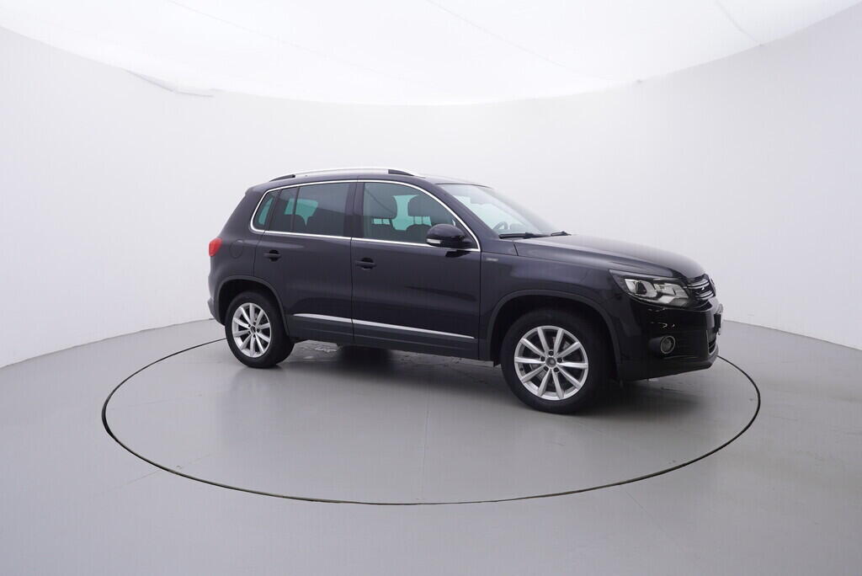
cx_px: 431
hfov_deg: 77.3
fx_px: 539
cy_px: 288
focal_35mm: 22
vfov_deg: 56.2
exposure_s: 1/80
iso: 200
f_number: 5
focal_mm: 15
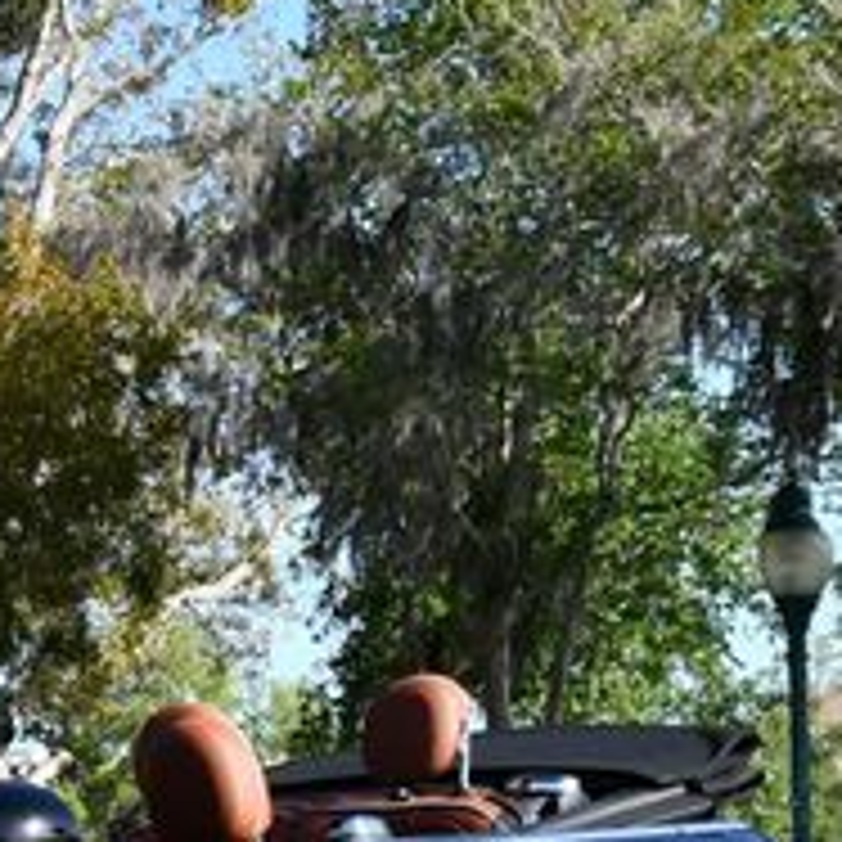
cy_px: 946
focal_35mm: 128
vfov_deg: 13.3
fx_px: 3522
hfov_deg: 13.0
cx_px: -374
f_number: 8
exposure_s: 1/250
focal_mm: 22
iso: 160
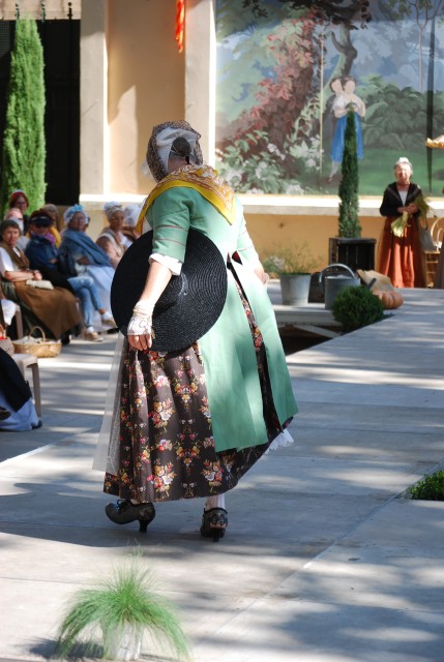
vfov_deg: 20.0
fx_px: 1880
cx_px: 222
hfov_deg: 13.5
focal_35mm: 102
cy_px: 331
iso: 200
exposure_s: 1/400
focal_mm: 68
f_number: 5
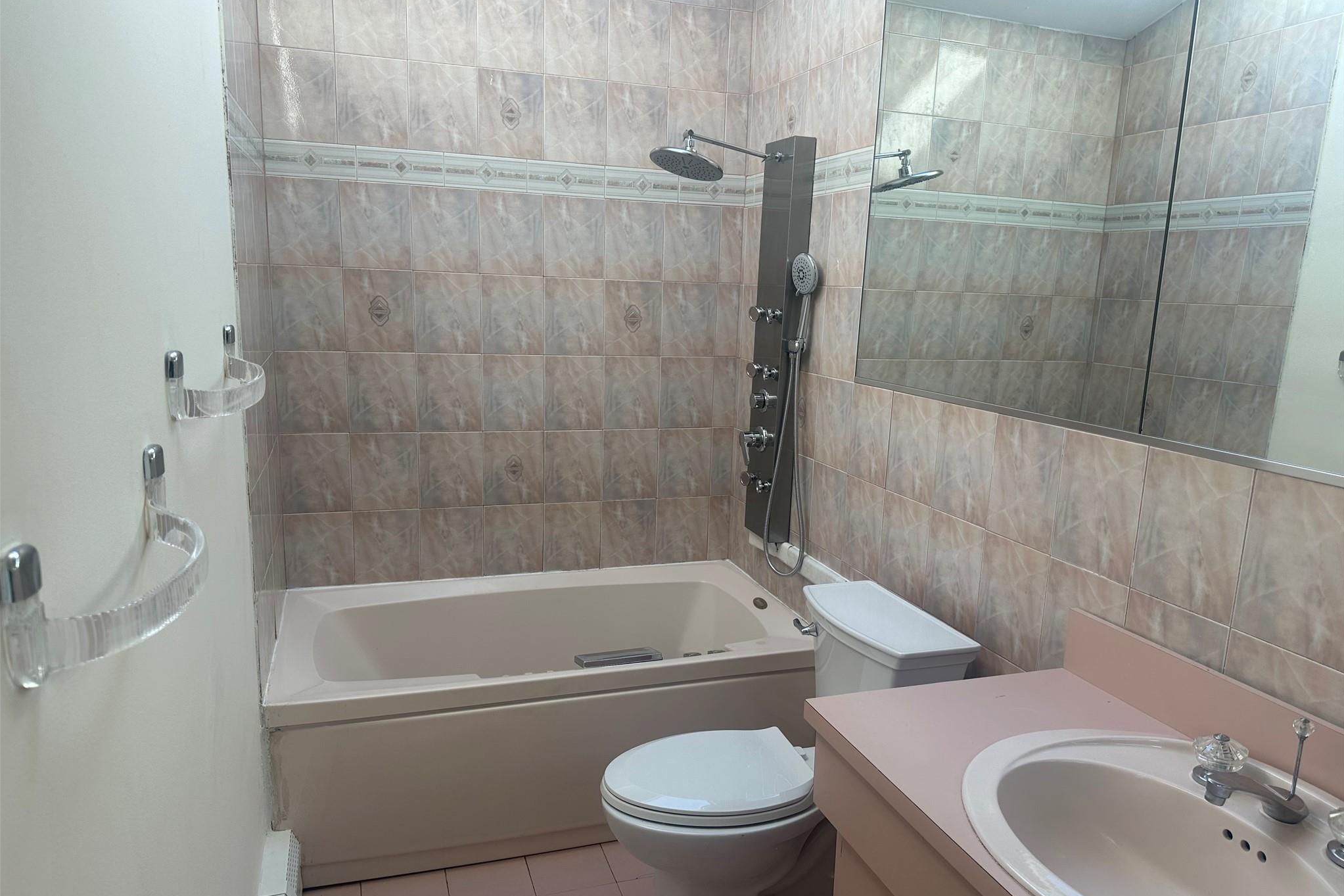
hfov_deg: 71.5
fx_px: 933
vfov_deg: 51.3
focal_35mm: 25
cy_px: 469
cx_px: 672
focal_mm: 6.86
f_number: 1.78
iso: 64
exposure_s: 1/121
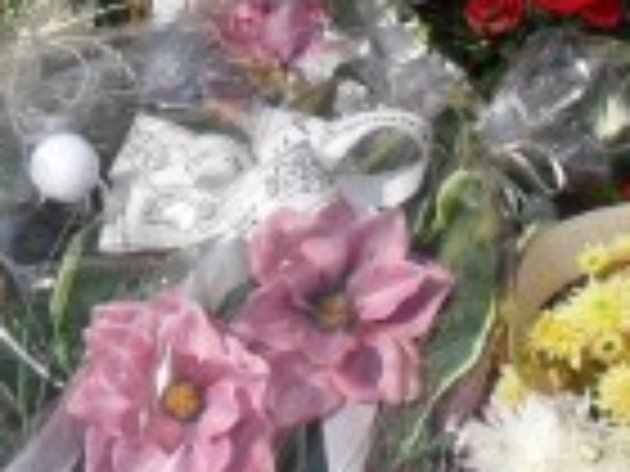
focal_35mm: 160
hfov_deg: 12.3
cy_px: -220
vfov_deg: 9.1
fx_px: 2912
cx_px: 162
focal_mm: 6.3
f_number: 8.4
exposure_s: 1/250
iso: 100
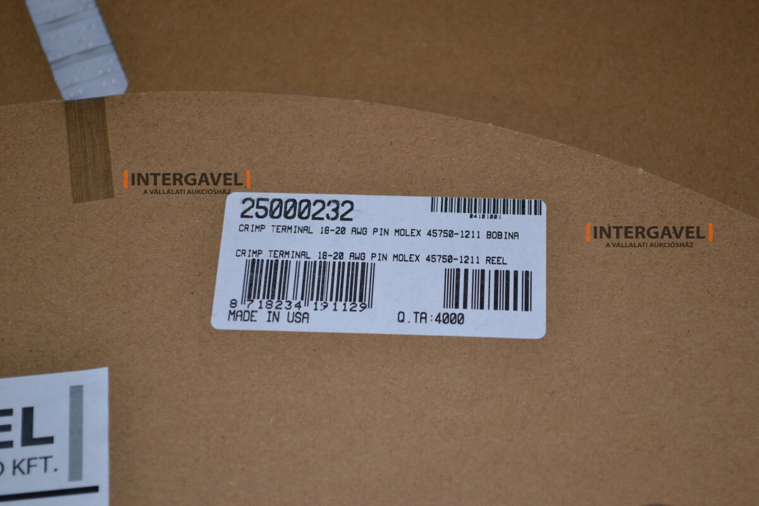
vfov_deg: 16.6
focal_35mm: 82
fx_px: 1739
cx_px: 380
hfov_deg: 24.6
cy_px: 253
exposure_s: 1/60
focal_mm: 55
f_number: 5.6
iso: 1000
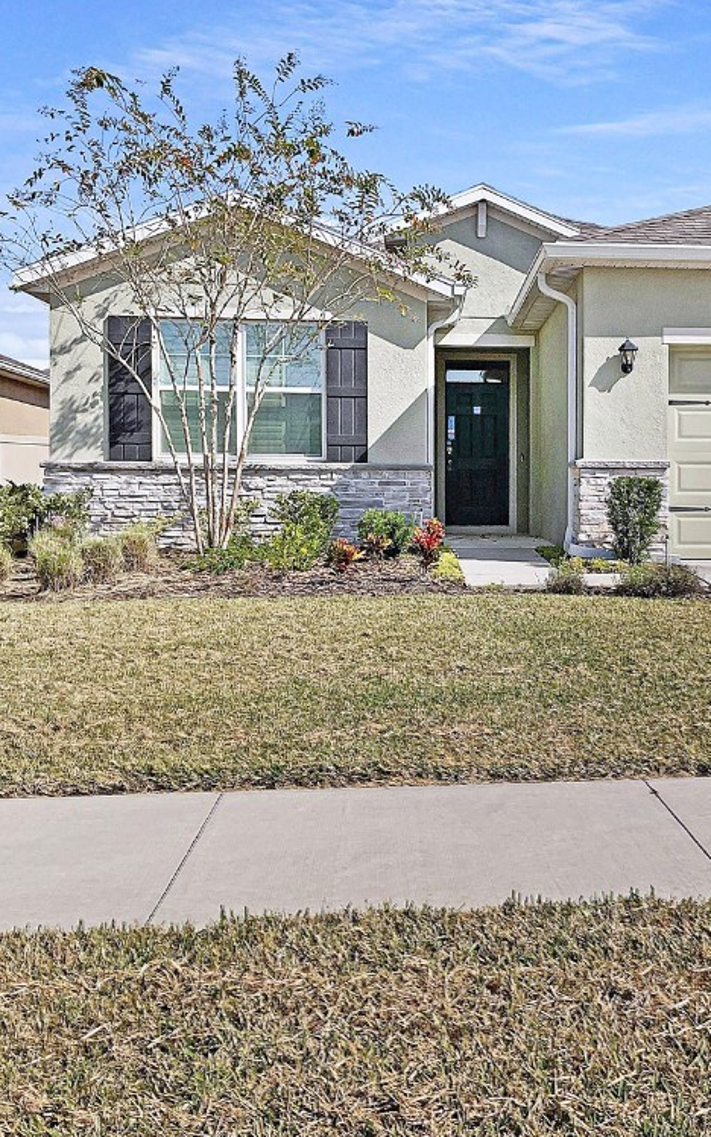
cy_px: 569
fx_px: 1302
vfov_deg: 47.2
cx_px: 580
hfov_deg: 29.7
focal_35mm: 42
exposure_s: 1/5814
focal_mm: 3
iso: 25
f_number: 1.8
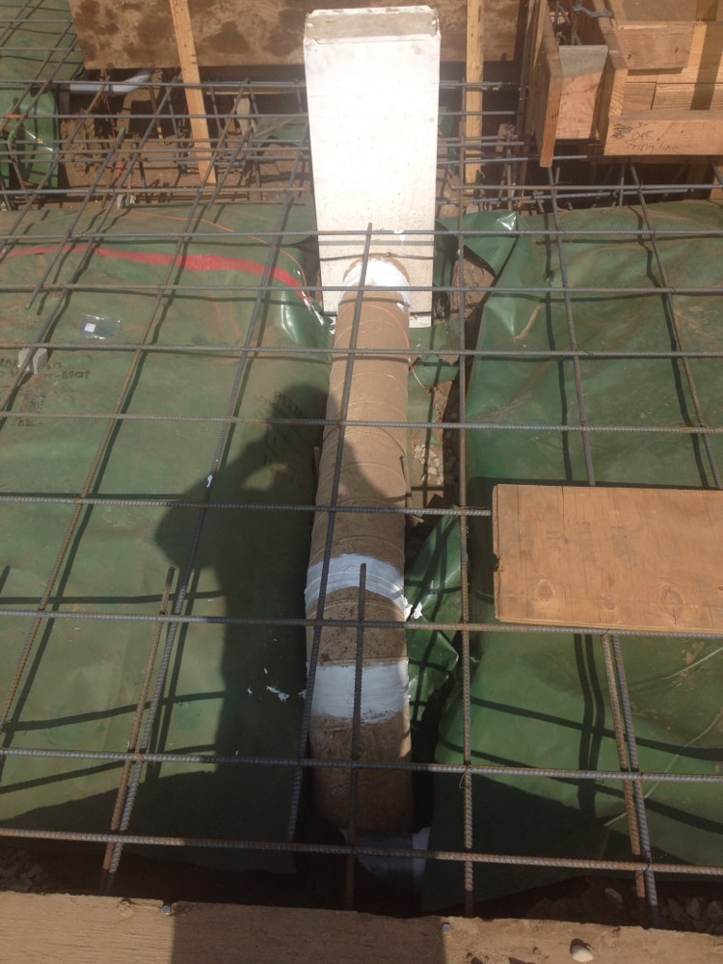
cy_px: 482
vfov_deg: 52.6
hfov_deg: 40.7
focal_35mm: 35
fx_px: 975
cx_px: 362
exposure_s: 1/2304
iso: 50
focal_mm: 4.28
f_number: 2.4
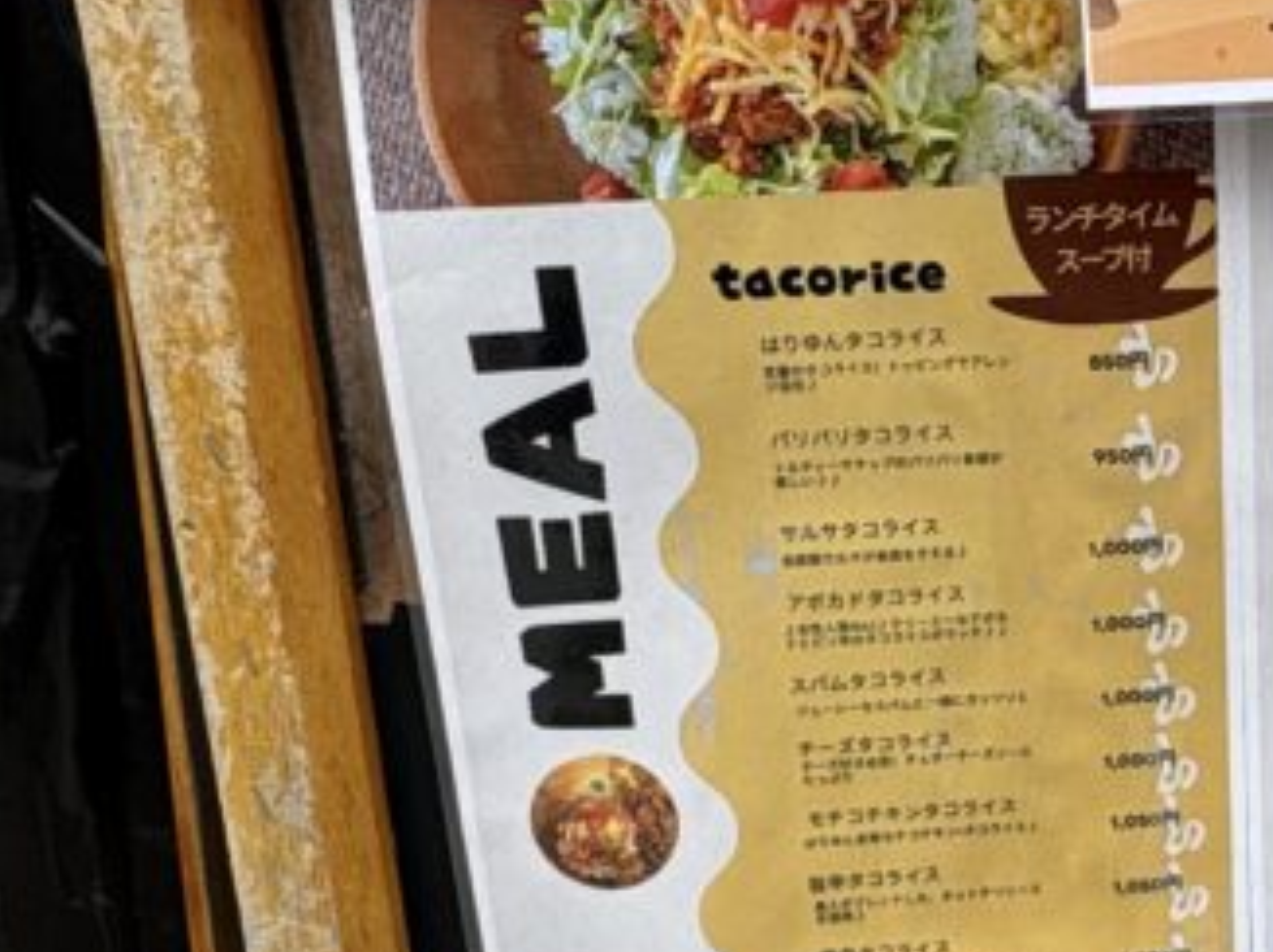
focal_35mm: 55
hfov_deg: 33.1
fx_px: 2021
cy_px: 698
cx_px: 1152
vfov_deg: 26.2
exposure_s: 1/476
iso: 40
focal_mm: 2.22
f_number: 2.2
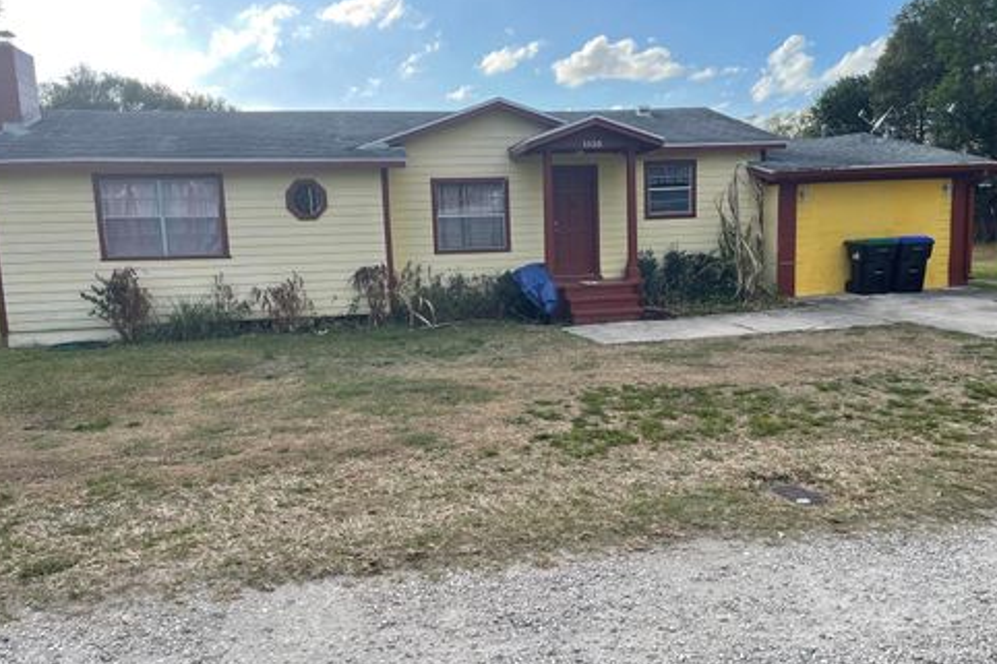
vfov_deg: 47.9
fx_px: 747
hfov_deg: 67.4
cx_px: 492
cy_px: 340
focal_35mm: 27
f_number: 1.6
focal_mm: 5.1
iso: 32
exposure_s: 1/1534
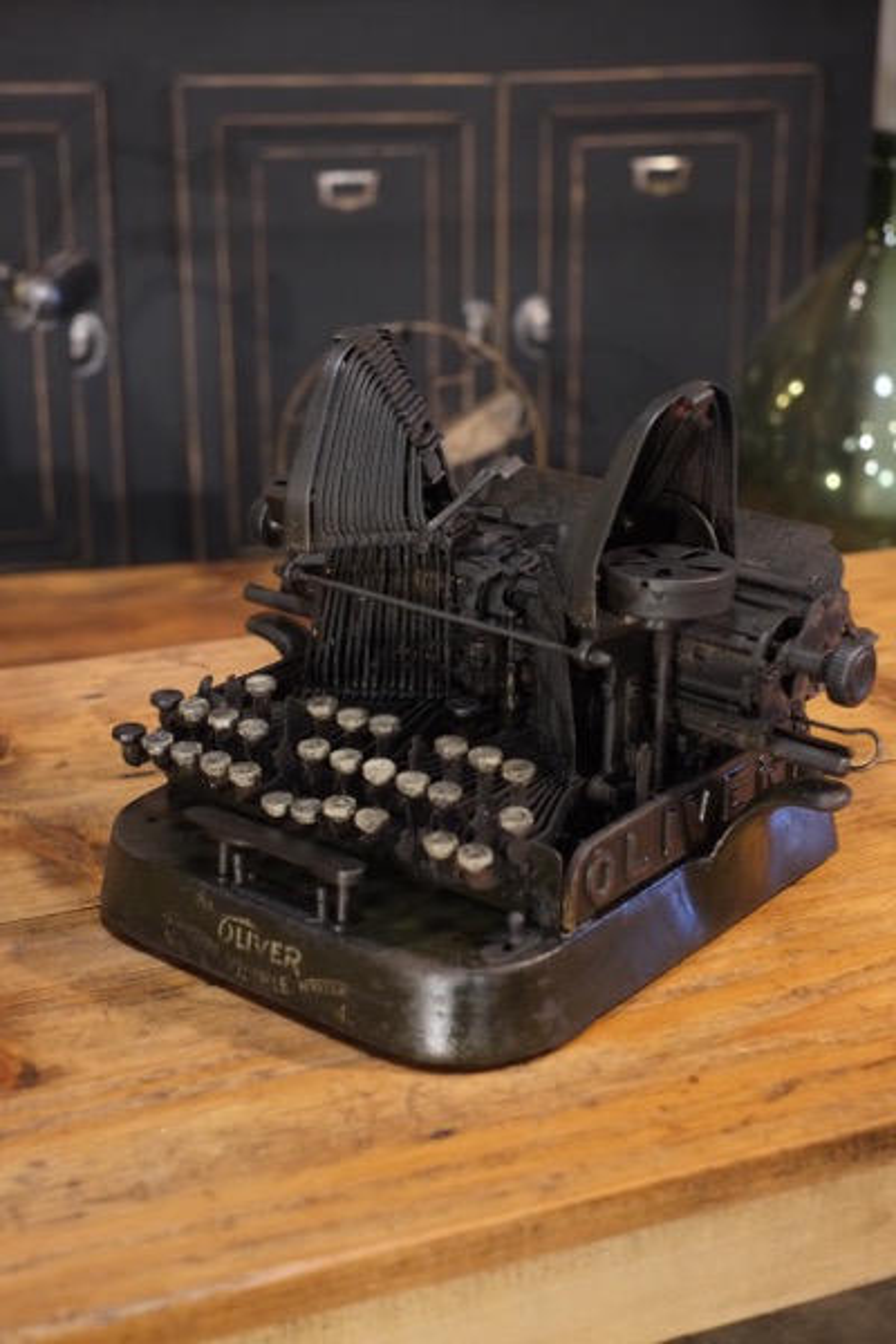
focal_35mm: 53
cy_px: 672
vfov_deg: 37.5
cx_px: 448
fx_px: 1979
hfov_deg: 25.5
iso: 3200
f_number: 3.2
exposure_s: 1/125
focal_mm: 35
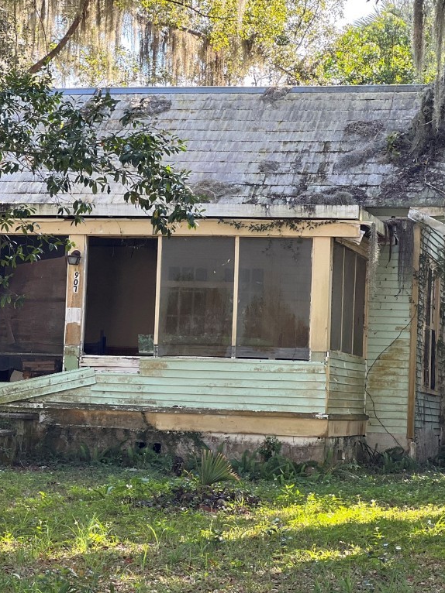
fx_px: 1766
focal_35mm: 103
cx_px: 117
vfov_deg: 19.1
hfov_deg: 14.3
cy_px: 296
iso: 64
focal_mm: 9
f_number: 2.8
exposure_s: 1/121
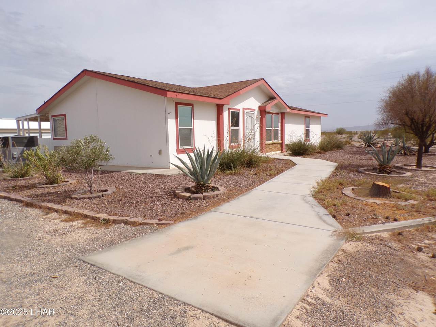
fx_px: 302
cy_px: 164
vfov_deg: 56.8
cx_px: 218
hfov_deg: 71.6
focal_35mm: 24
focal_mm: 4.3
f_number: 5.8
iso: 80
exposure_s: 1/950
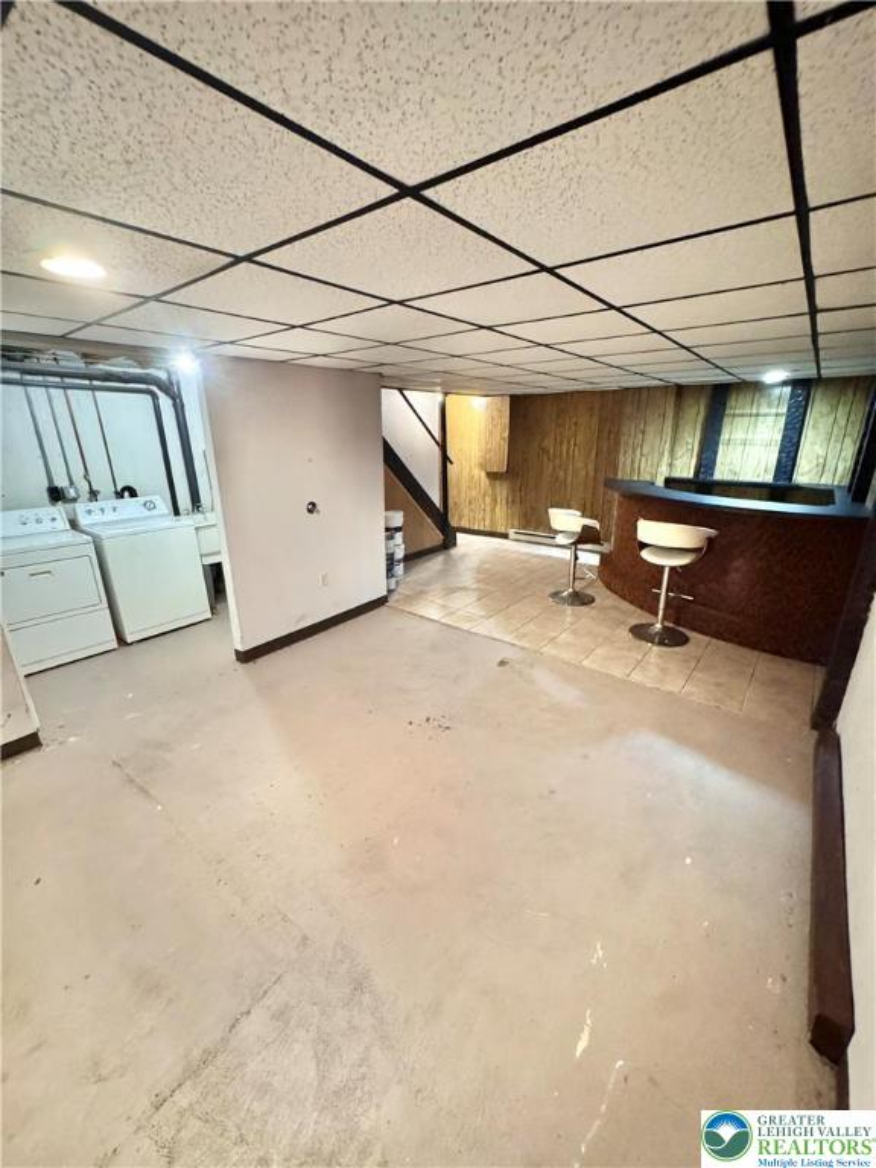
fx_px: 472
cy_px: 584
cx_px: 438
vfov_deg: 102.1
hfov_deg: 85.7
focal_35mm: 14
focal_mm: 2.22
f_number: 2.2
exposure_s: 1/40
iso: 1600
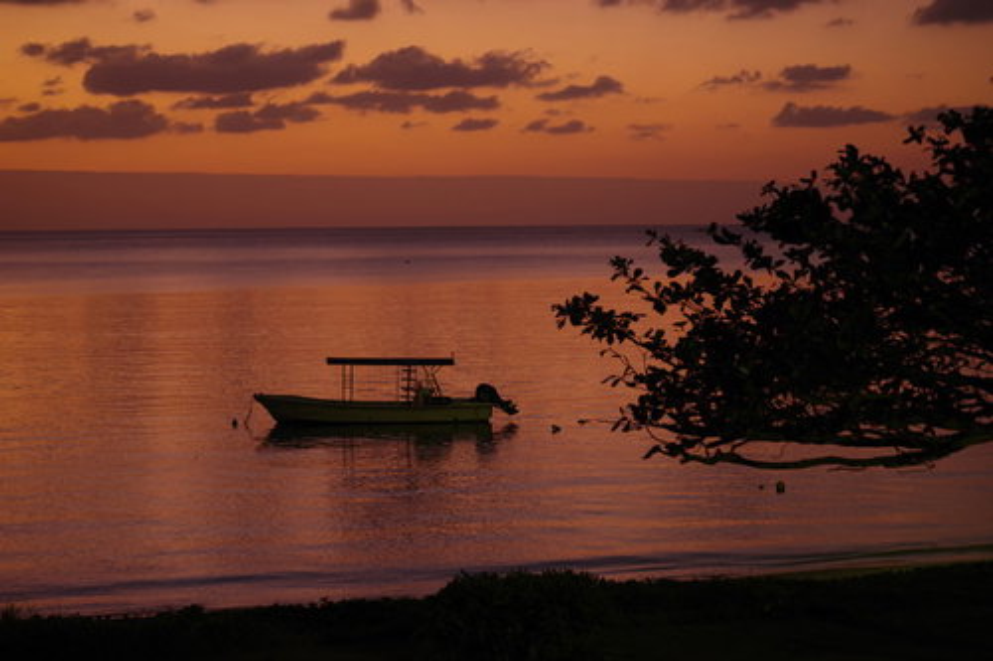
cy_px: 330
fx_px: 2426
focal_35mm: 88
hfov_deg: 23.1
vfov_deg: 15.5
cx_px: 496
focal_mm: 88
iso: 400
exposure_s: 1/60
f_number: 2.8
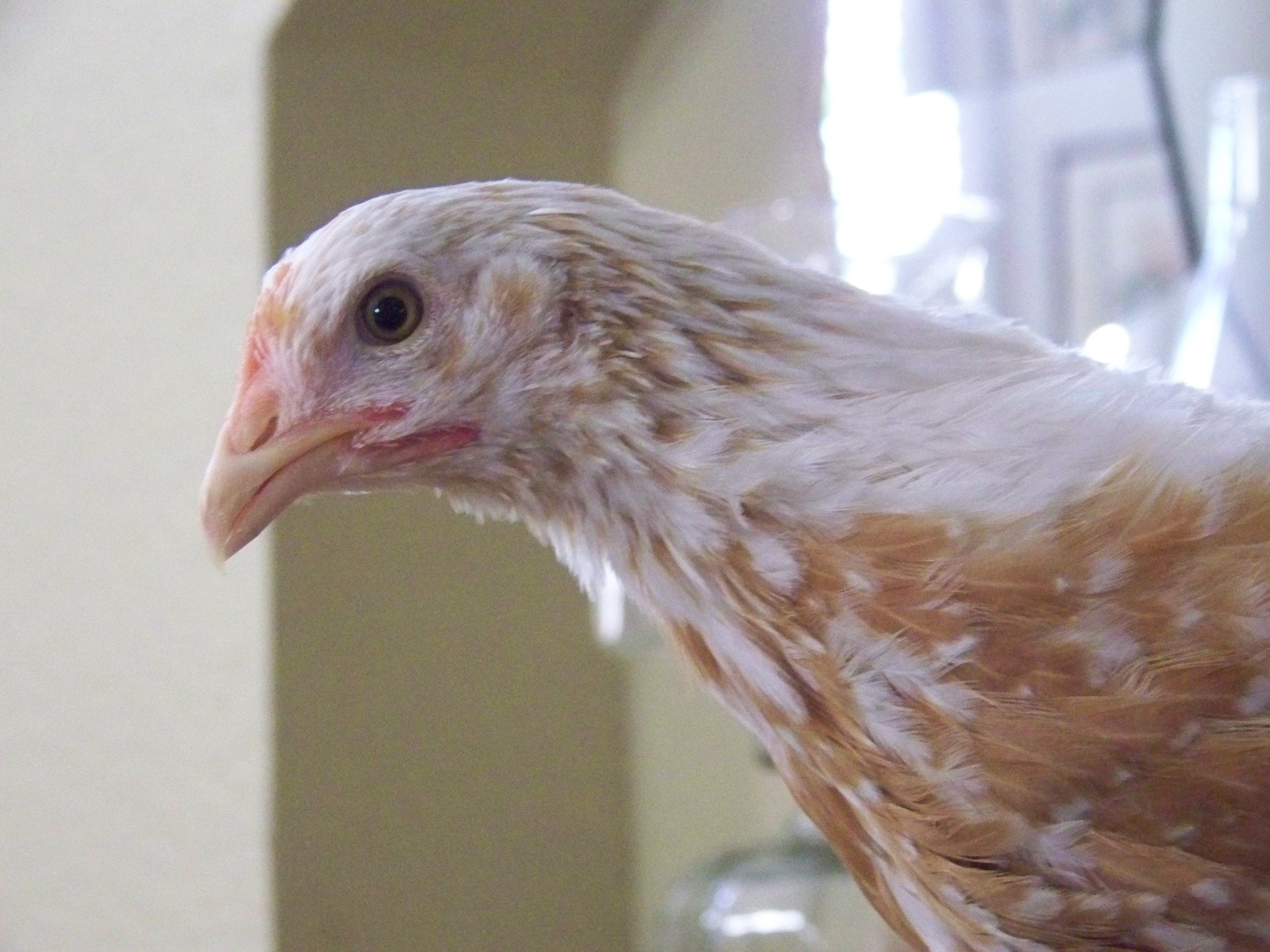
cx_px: 635
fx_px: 3889
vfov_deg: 14.0
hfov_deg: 18.5
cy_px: 476
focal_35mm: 106
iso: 800
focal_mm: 17.6
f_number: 3.2
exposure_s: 1/60
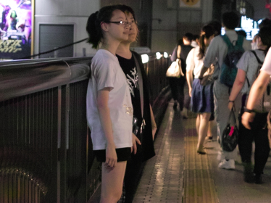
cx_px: 162
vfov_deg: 13.6
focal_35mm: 108
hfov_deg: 18.2
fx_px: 845
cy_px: 185
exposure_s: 1/25
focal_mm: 24.2
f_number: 2.8
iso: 800
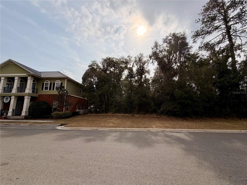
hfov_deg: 102.1
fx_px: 100
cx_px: 124
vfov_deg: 85.7
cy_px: 92
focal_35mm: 14
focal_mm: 2.22
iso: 25
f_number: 2.2
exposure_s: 1/2165
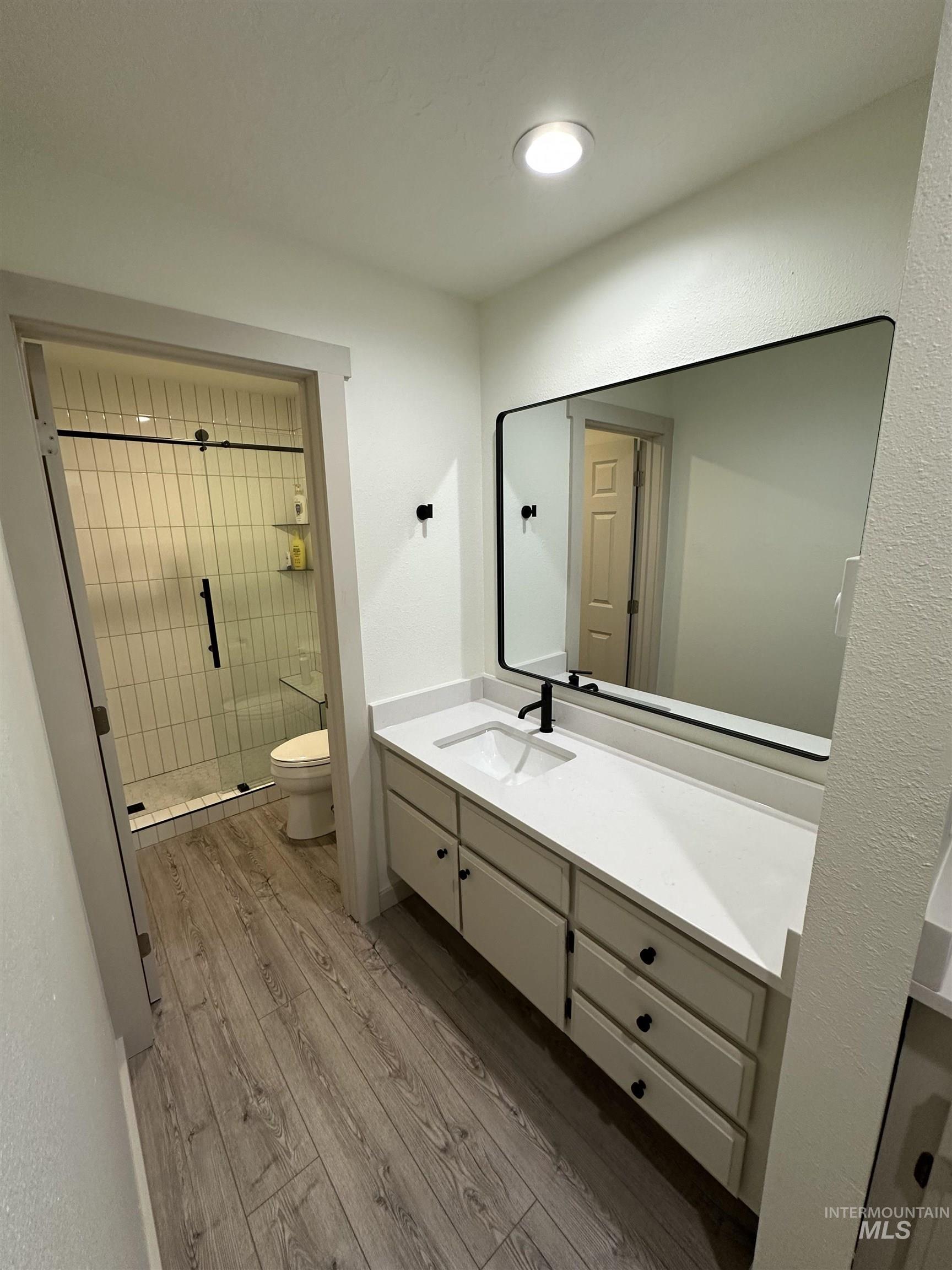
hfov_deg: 85.7
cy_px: 635
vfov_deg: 102.1
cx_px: 476
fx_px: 513
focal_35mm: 14
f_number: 2.2
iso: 200
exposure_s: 1/120
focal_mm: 2.22
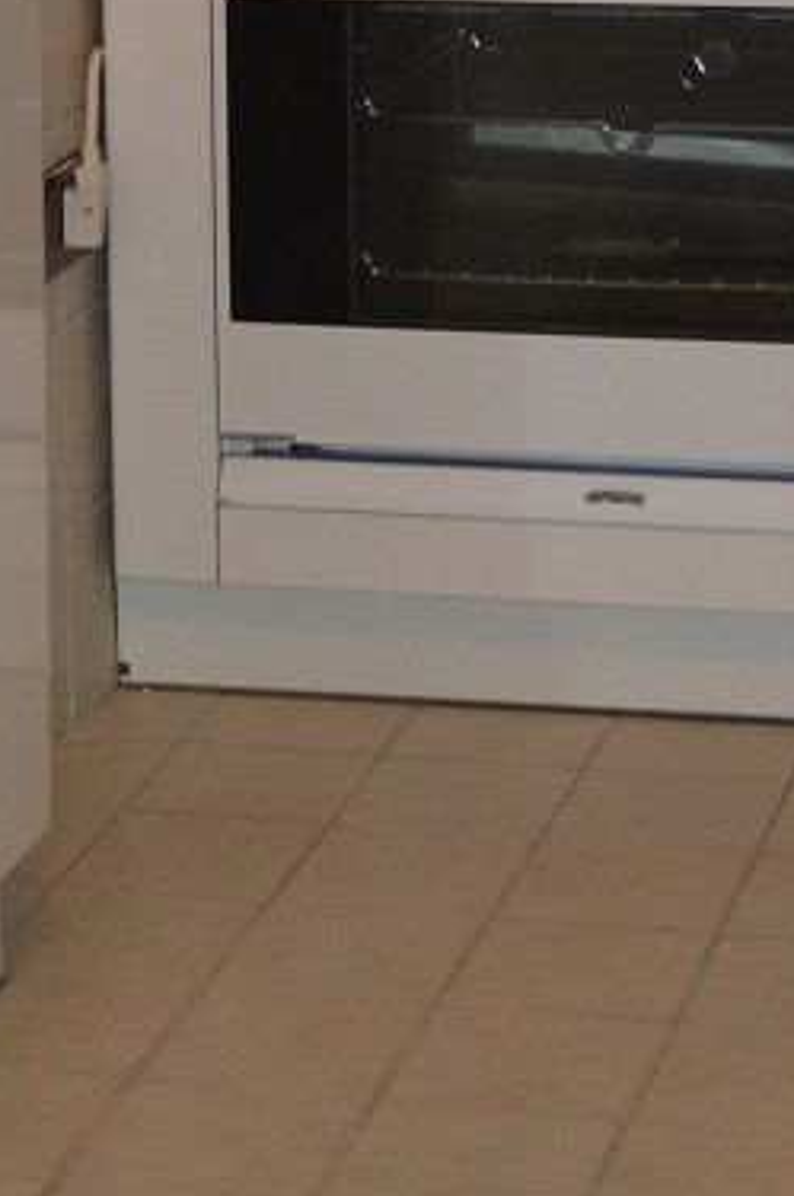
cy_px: -869
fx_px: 4312
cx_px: 399
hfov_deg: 10.5
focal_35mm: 130
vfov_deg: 14.2
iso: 800
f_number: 3.5
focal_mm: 18
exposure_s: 1/60
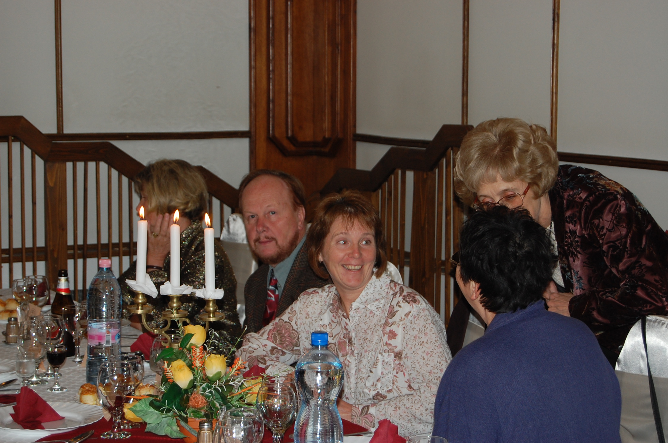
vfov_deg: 18.1
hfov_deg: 27.0
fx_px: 1389
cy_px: 222
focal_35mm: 75
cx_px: 334
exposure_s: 1/60
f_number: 5.6
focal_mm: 50
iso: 400
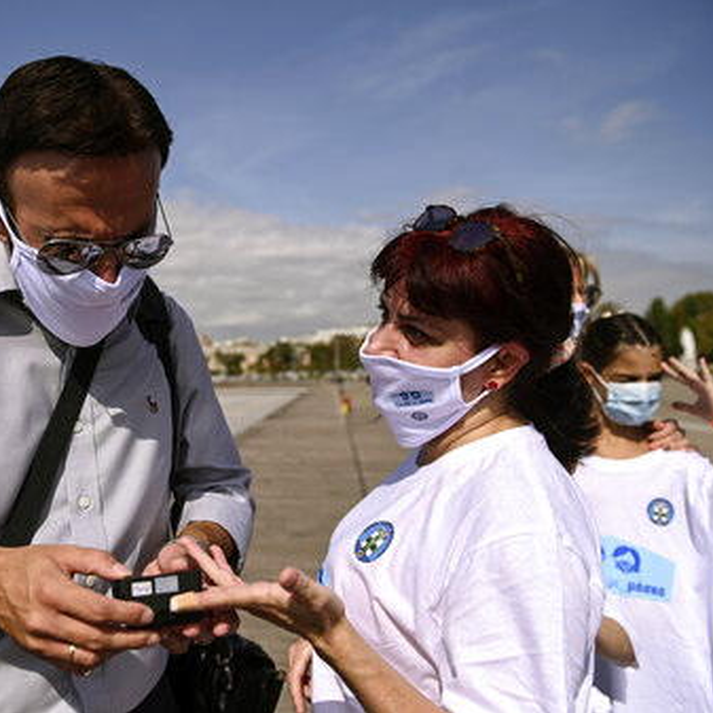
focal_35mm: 31
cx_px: 228
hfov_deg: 51.4
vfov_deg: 52.5
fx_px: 722
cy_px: 354
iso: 100
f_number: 3.2
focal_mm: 24
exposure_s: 1/4000
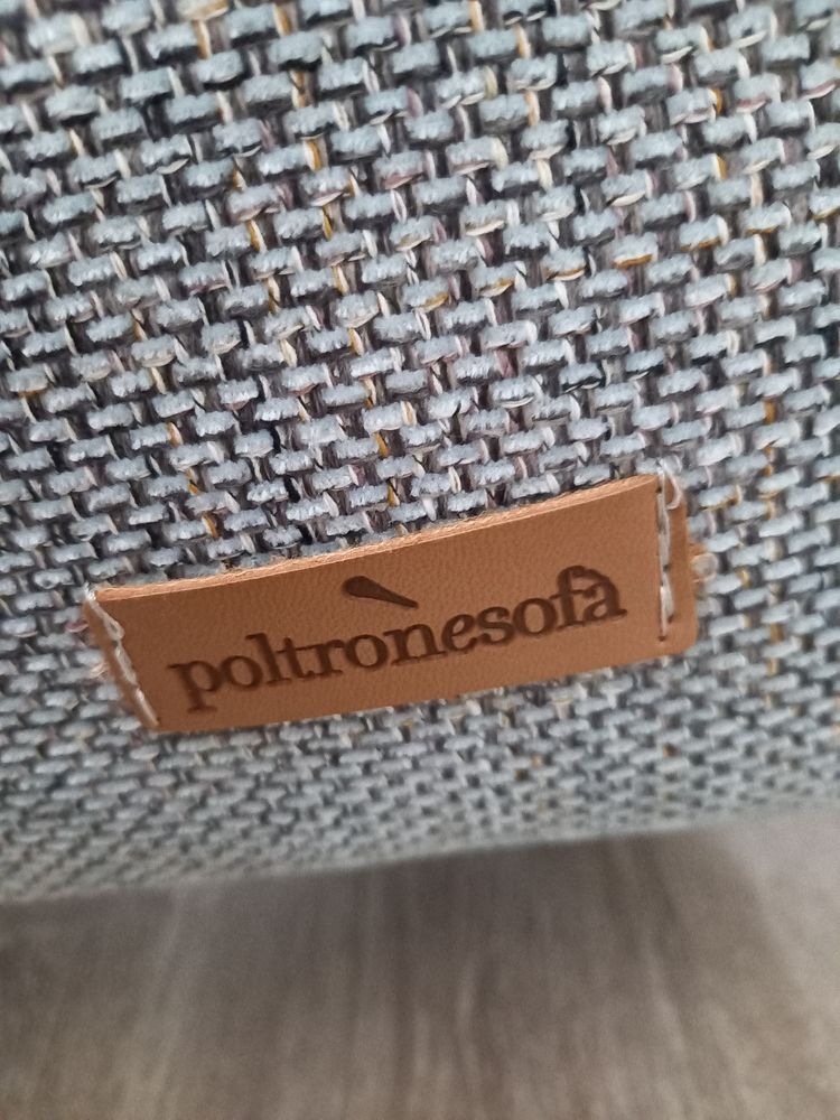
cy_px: 560
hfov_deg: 54.9
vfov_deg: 69.4
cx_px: 420
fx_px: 809
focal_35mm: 25
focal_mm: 4.65
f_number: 1.8
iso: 2000
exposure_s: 1/16.7
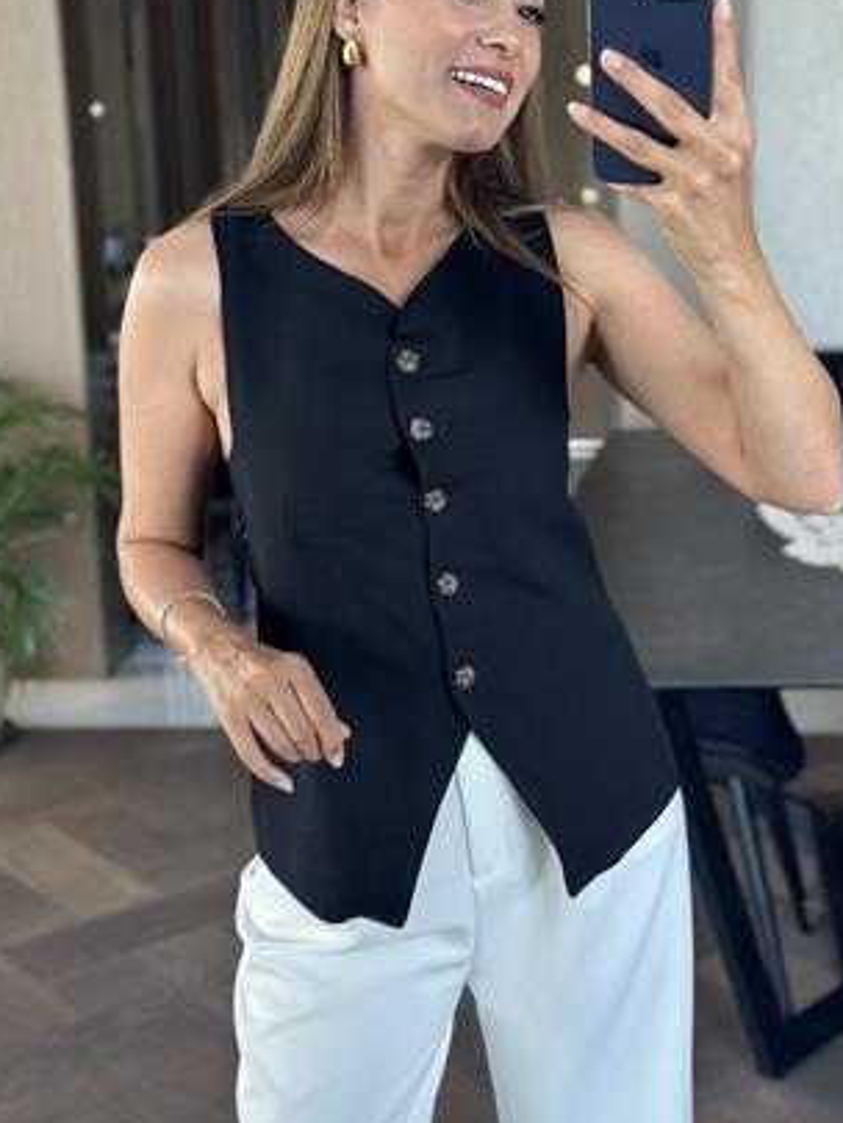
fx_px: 1947
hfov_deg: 24.4
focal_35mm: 60
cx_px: 424
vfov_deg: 32.1
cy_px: 463
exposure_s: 1/60
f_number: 1.78
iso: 160
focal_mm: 6.86
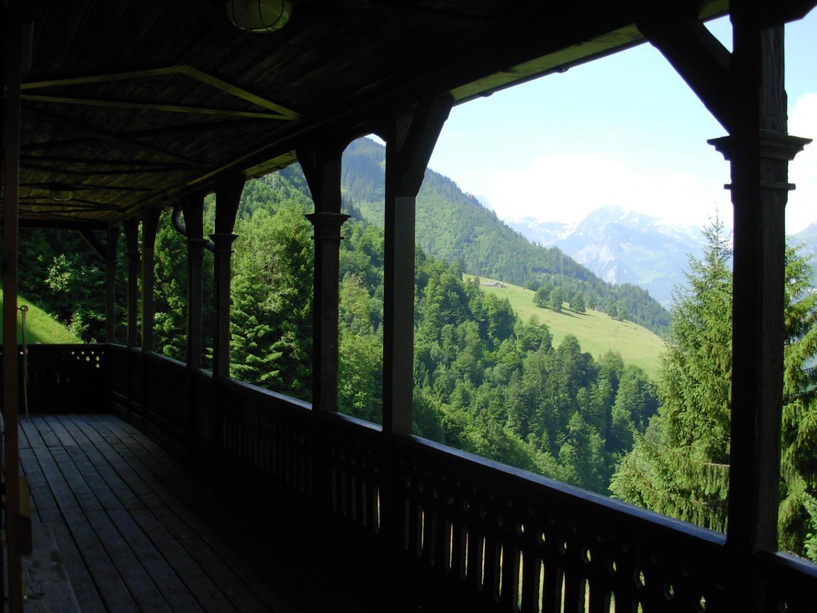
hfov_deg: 49.0
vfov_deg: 37.7
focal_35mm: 38
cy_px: 306
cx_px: 408
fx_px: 897
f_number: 2.9
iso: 50
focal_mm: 6.3
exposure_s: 1/322
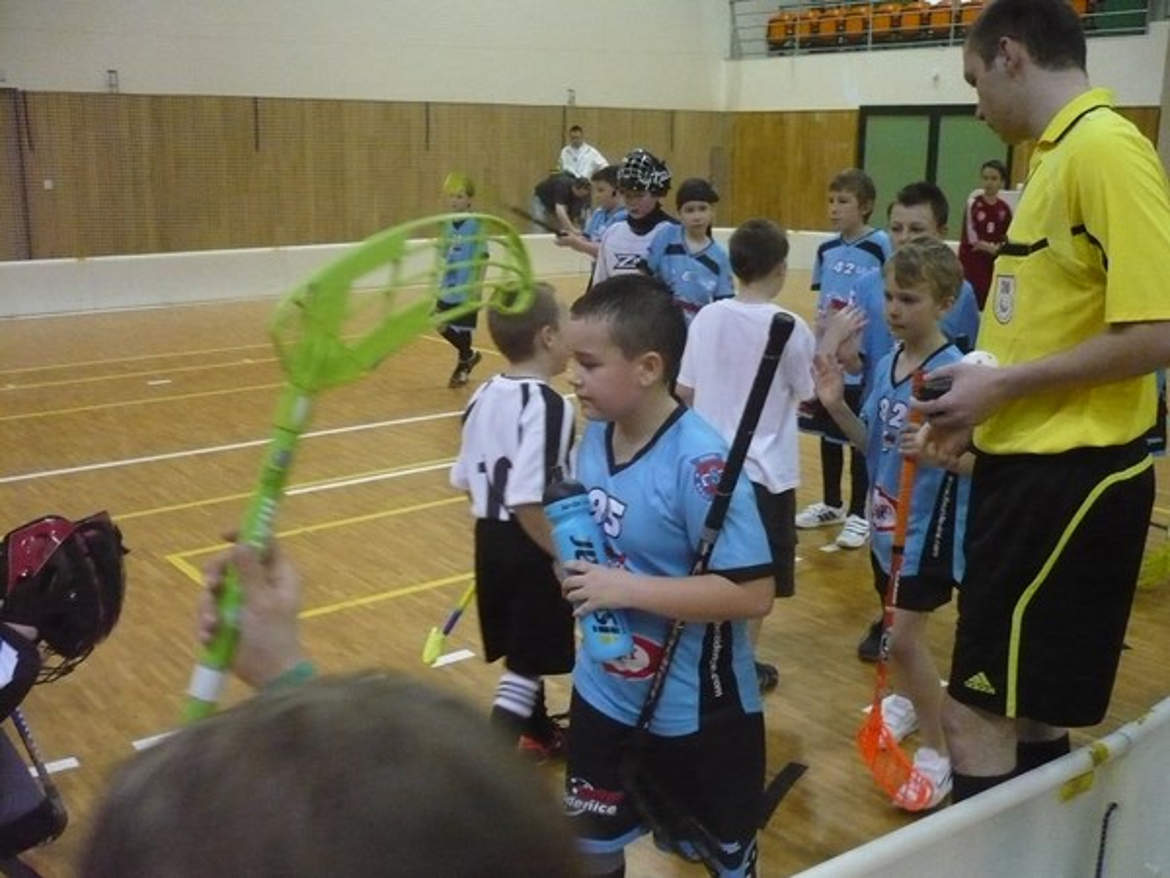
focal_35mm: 35
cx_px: 585
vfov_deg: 40.7
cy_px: 439
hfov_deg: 52.6
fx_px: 1183
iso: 800
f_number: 2.8
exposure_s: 1/100
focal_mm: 5.8
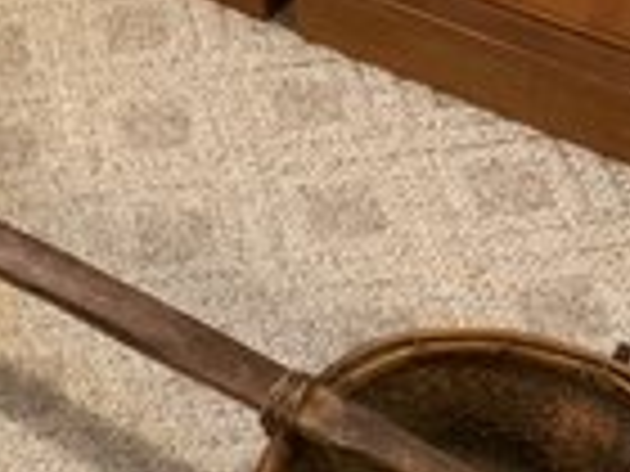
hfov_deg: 27.0
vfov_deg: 20.4
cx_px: 142
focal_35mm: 71
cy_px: 407
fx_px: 1292
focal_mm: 3
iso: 250
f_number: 1.8
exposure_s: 1/40
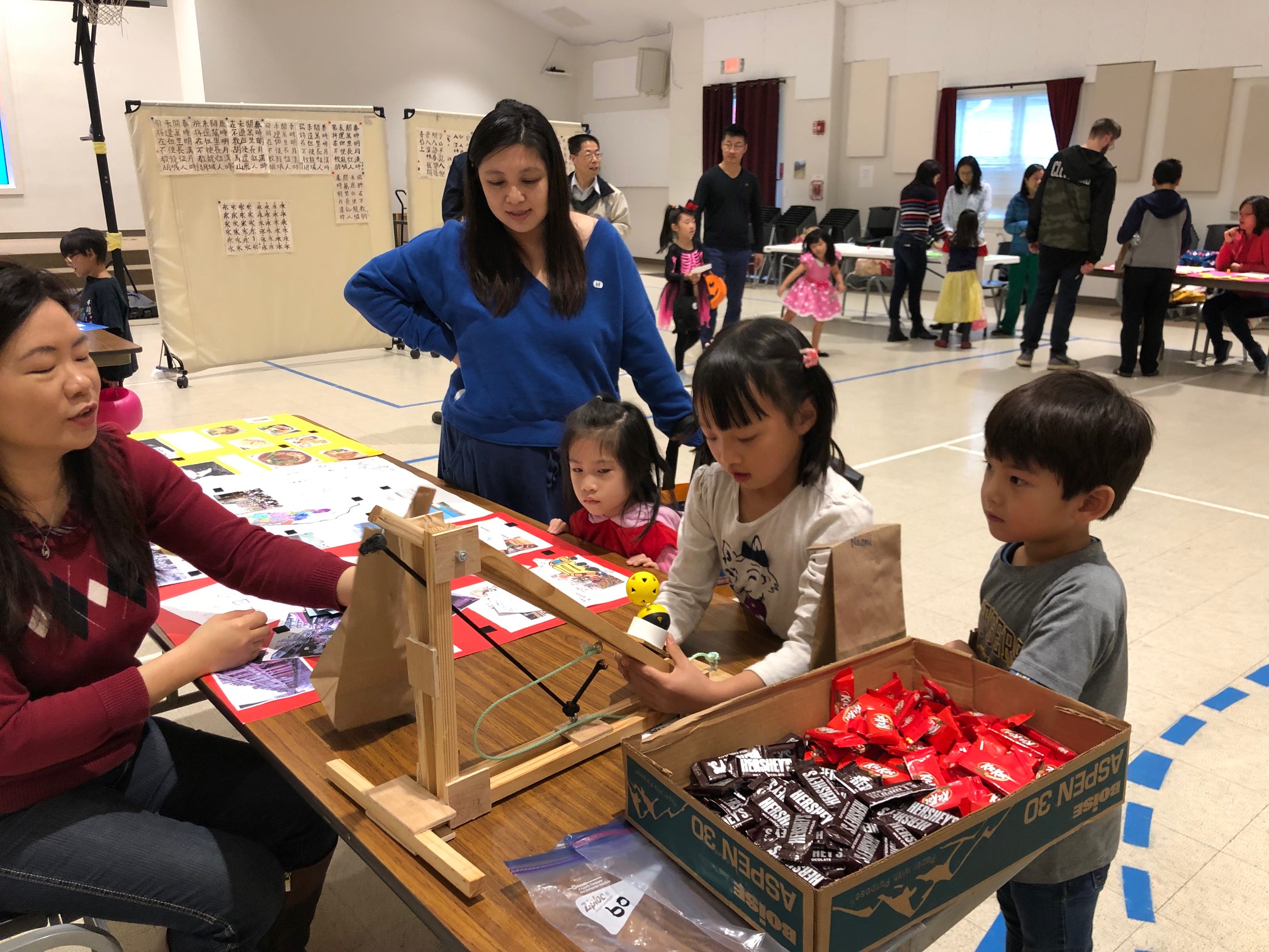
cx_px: 634
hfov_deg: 63.4
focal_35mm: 28
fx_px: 1026
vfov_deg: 49.7
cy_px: 476
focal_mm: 4
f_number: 1.8
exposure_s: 1/17
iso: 64
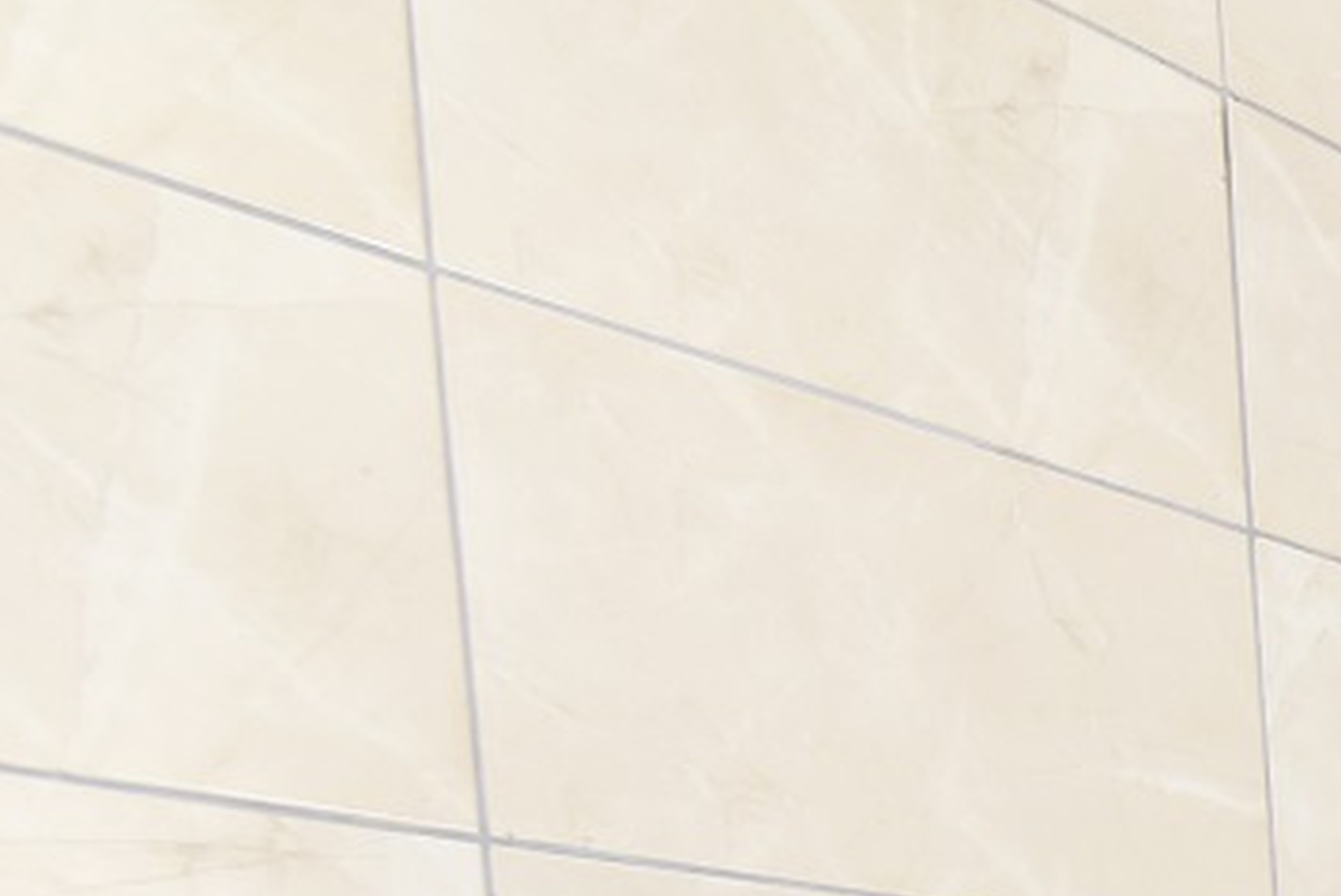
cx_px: 2490
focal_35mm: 80
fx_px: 2982
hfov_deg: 18.8
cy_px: 1805
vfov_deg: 14.2
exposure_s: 1/80
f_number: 6.3
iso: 1000
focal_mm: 19
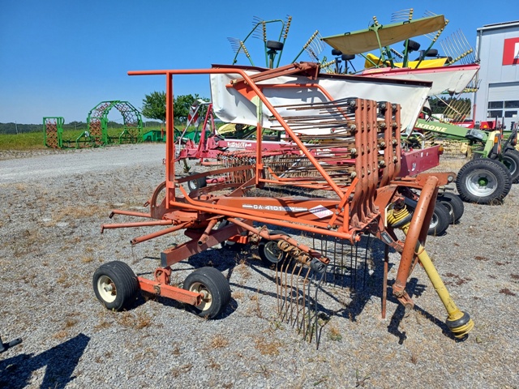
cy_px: 194
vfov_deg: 54.9
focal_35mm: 25
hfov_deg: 69.4
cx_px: 260
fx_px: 375
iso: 50
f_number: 1.8
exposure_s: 1/1178
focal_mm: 4.65
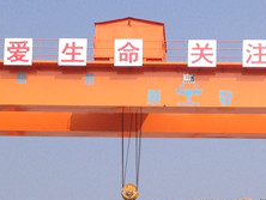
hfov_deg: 15.6
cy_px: 242
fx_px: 969
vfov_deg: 11.5
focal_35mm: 126
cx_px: 182
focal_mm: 4.28
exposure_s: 1/2208
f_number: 2.4
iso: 64
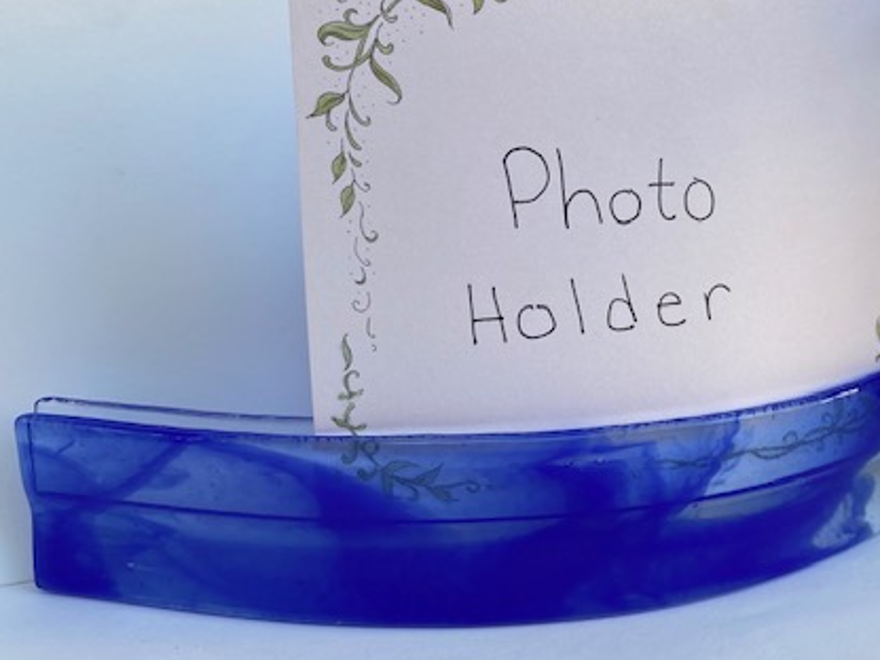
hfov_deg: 46.0
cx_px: 597
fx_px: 1017
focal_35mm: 40
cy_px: 222
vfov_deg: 35.6
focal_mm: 4.25
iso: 32
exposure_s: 1/127
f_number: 1.8
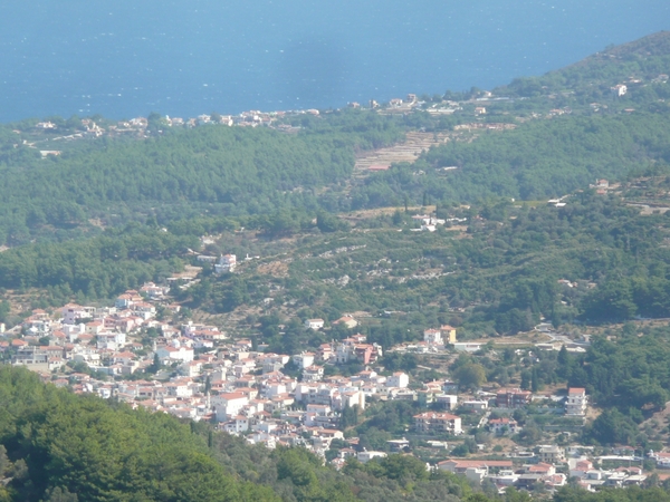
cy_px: 251
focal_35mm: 317
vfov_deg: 4.7
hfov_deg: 6.3
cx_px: 335
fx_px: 6136
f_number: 4.9
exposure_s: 1/320
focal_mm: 43.3
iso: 100
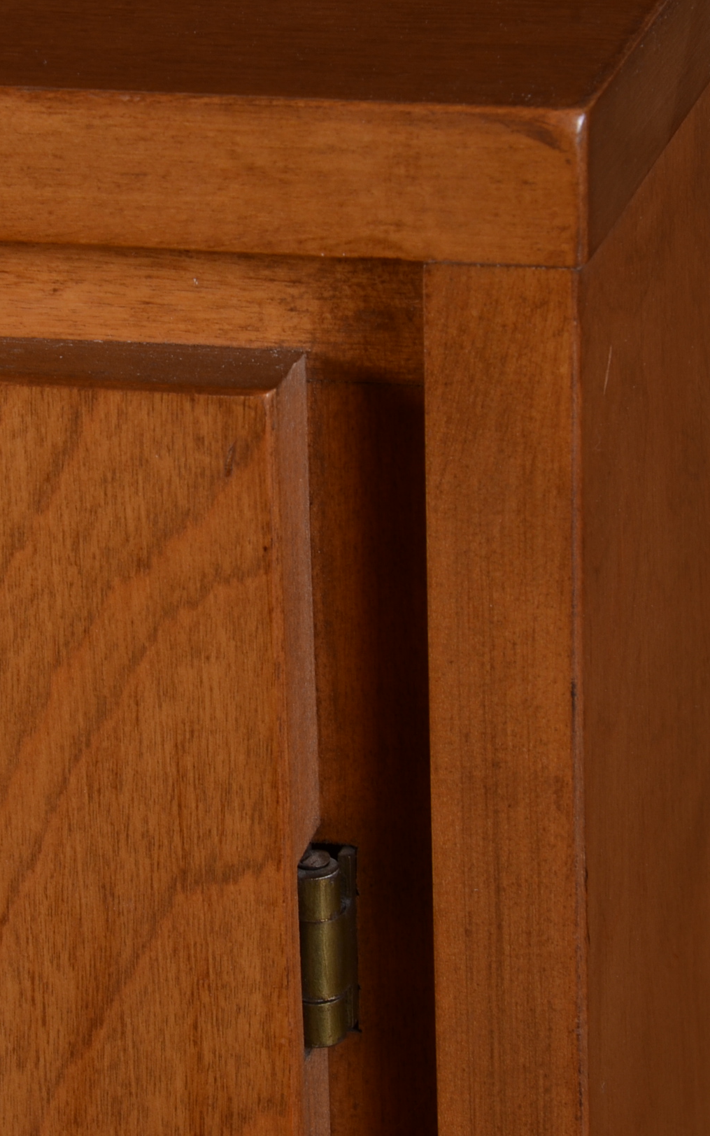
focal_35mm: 197
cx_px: 154
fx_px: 6092
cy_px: 569
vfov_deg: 10.7
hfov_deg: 6.7
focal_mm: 85
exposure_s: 1/125
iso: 160
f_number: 16
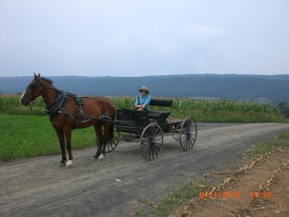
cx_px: 144
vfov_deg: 37.7
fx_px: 317
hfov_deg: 49.0
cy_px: 108
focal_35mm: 38
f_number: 3.1
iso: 50
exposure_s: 1/400
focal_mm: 6.3
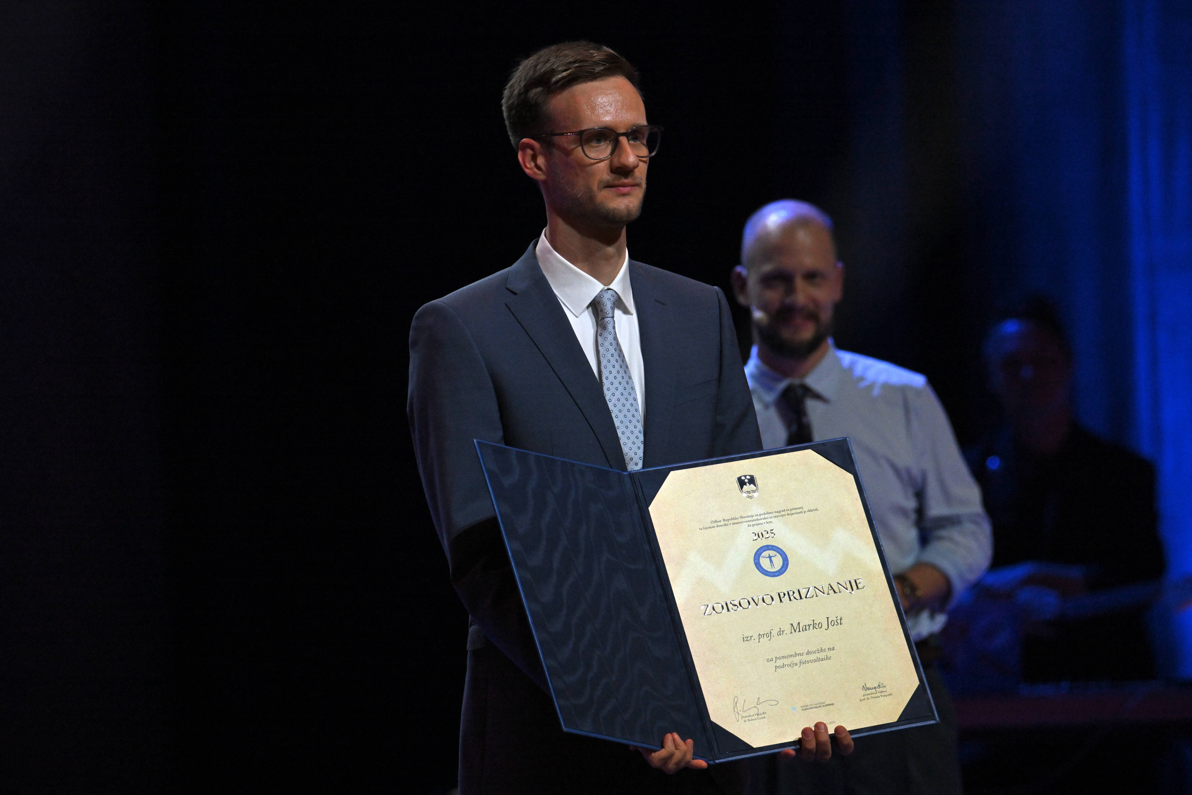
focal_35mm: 350
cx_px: 596
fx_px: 11588
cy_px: 398
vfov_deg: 3.9
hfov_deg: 5.9
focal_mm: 350
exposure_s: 1/200
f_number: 6.3
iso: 3200
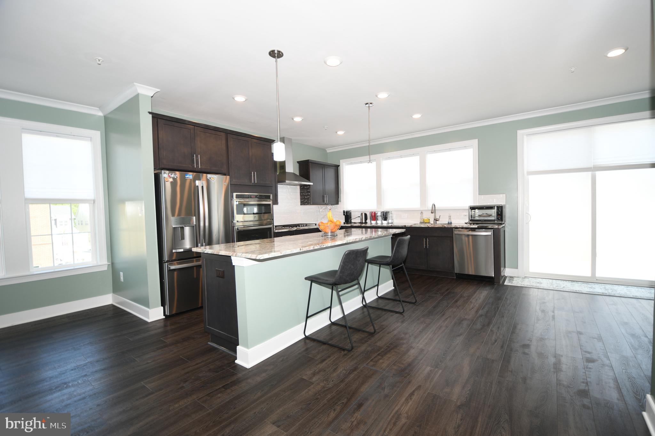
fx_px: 273
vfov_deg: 77.3
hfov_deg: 100.4
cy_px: 218
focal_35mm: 15
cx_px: 328
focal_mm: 10
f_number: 3.5
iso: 125
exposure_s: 1/50
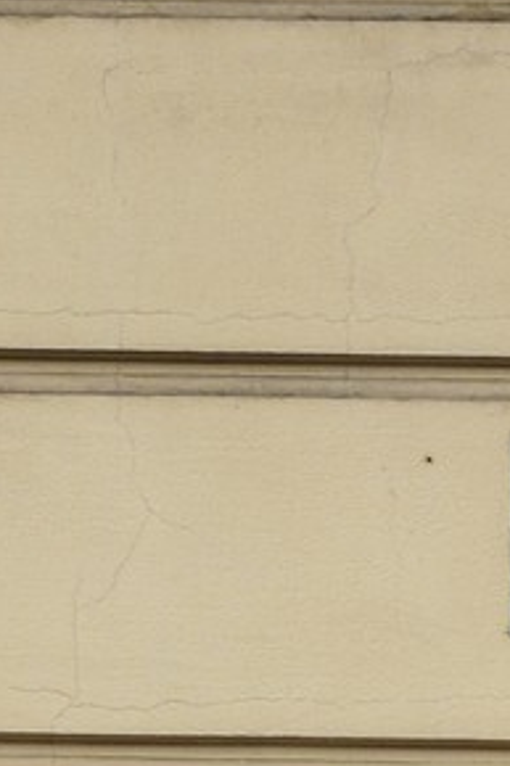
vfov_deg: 5.7
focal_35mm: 347
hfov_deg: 3.9
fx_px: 7382
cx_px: -259
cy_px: 1952
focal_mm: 42
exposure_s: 1/125
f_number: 3.8
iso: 100
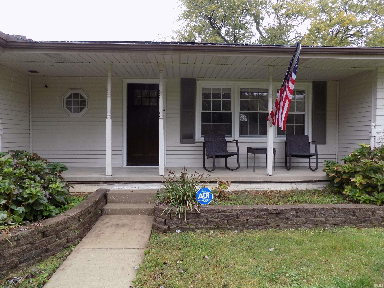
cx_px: 192
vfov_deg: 58.9
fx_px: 255
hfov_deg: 73.9
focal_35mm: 23
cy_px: 144
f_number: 3.1
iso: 80
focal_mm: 4
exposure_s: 1/60
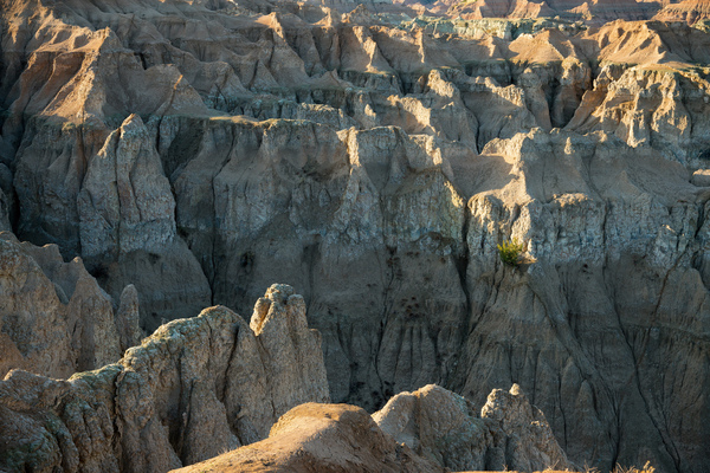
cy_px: 236
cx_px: 355
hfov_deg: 36.2
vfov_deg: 24.6
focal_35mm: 55
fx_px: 1085
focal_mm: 55
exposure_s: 1/100
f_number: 6.3
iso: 400
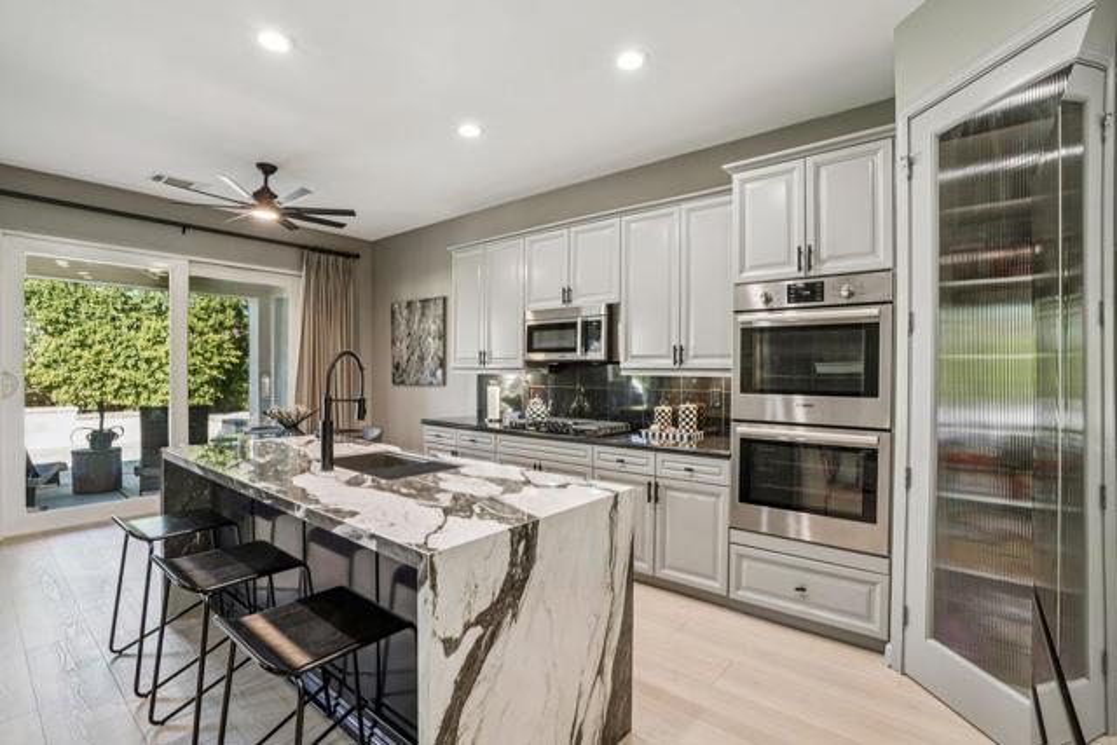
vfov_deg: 73.8
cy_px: 372
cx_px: 558
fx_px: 497
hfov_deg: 96.7
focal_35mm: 16
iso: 400
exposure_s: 1/10
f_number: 8
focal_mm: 16
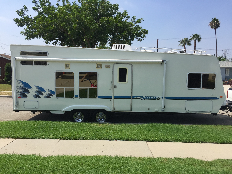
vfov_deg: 48.2
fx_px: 194
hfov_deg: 61.7
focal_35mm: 29
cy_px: 87
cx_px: 116
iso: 32
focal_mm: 4.15
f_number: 2.2
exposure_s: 1/2198
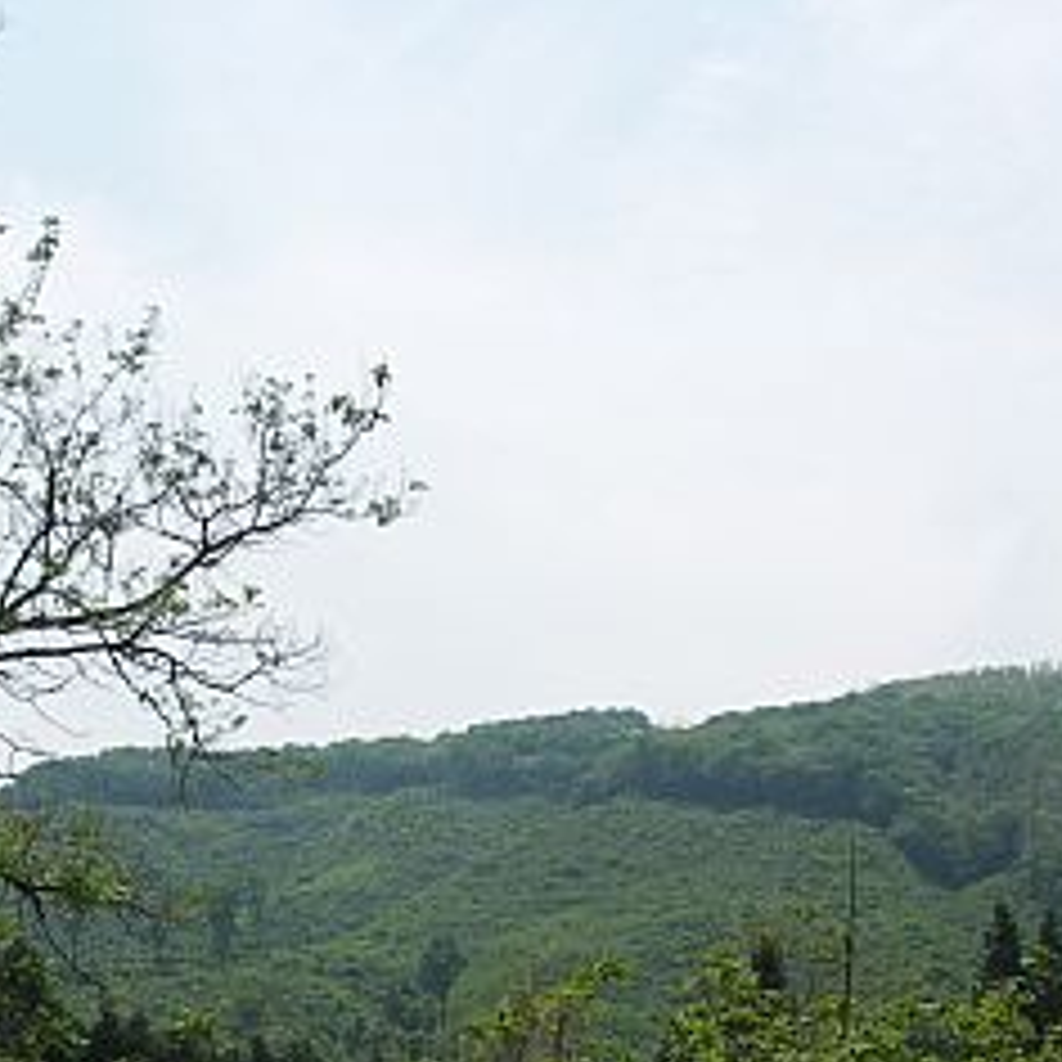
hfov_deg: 25.5
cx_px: 328
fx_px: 2326
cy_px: 850
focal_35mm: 67
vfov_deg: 25.3
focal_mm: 7.2
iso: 50
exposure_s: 1/250
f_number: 7.1
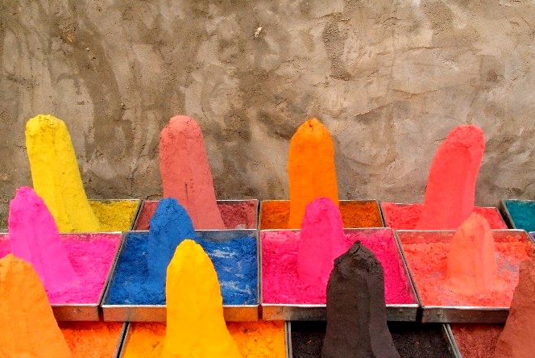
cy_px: 206
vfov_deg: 28.7
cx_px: 260
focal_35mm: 47
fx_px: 699
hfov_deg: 41.9
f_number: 9.5
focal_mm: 26
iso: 1600
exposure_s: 1/350
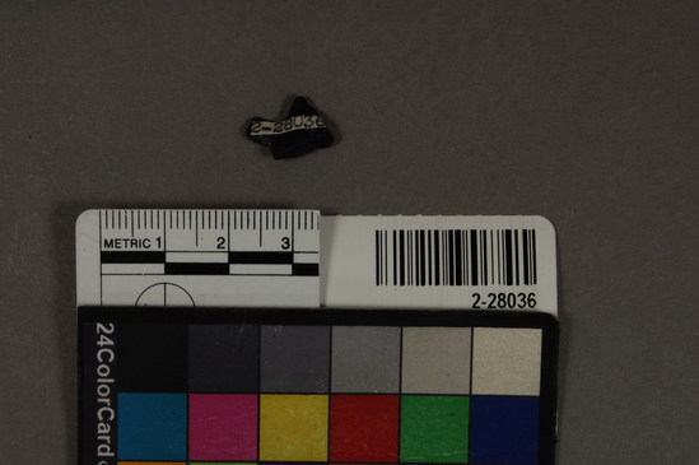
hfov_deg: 24.6
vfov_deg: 16.5
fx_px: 1600
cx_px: 350
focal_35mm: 82
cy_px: 232
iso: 200
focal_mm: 55
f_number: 25
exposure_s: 1/10
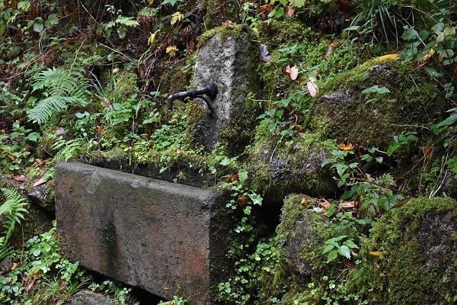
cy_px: 152
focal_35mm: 40
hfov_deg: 47.9
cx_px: 228
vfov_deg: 33.0
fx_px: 514
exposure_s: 1/320
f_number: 9
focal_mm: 27
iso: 3200
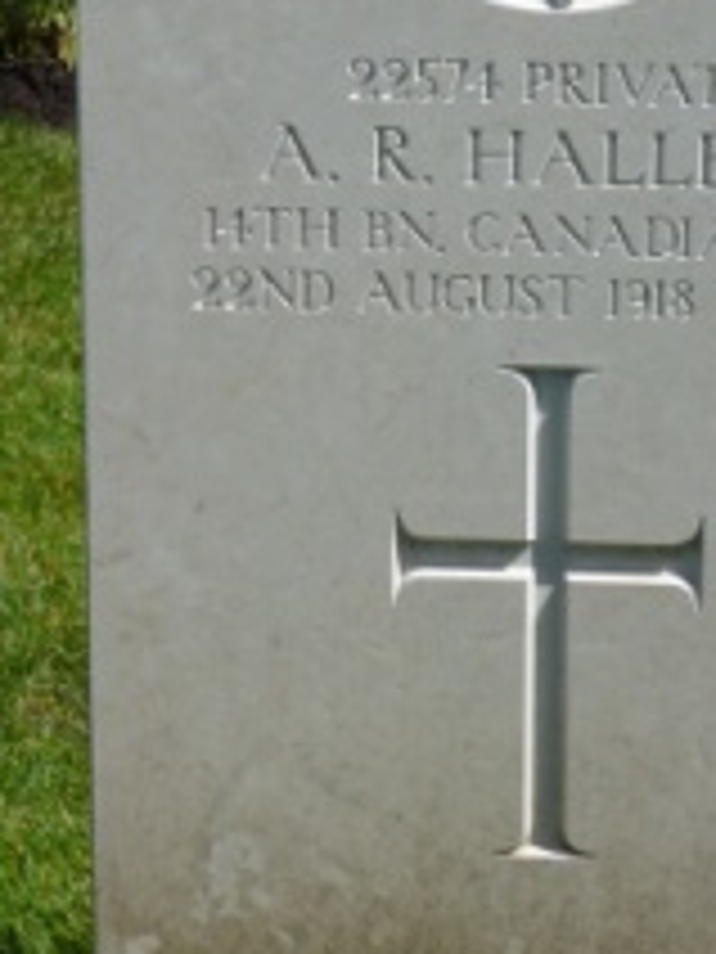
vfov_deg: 13.3
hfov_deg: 10.0
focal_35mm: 148
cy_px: 256
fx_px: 4082
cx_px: 540
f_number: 5
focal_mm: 12.5
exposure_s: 1/800
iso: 100
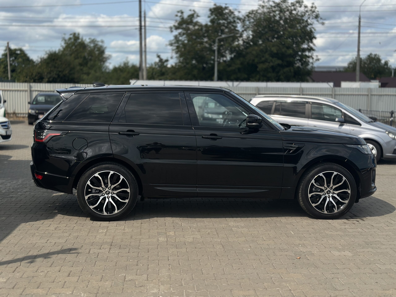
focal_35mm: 48
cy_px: 148
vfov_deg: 30.3
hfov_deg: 39.7
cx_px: 198
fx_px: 549
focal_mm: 6.86
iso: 100
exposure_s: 1/8197
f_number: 1.78
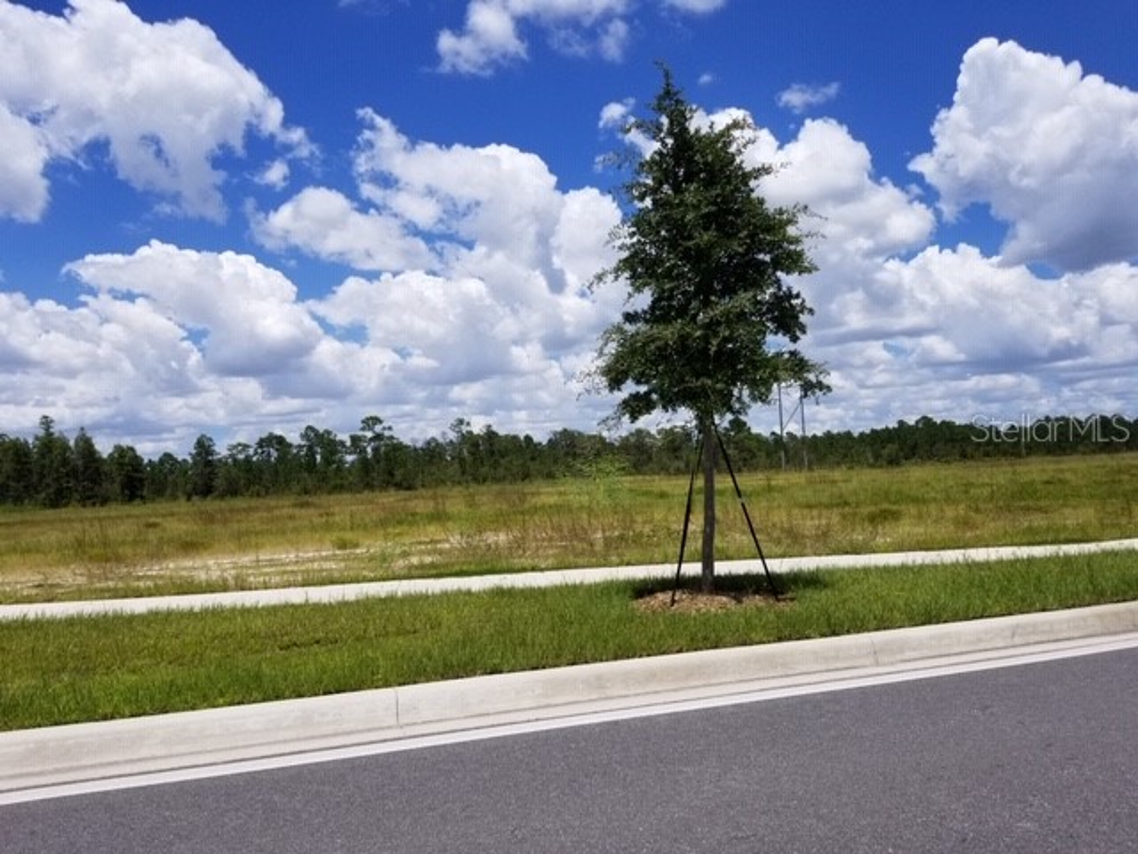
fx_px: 855
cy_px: 427
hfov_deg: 67.3
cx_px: 569
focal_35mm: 26
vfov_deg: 53.1
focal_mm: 4.3
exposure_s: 1/4304
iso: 50
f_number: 1.7
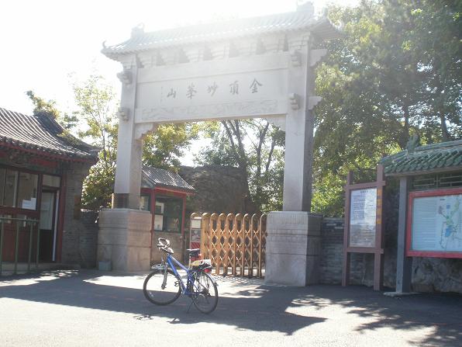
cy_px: 174
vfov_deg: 28.0
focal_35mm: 52
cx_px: 231
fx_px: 694
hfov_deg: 36.8
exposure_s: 1/160
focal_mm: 9.1
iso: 100
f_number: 4.4
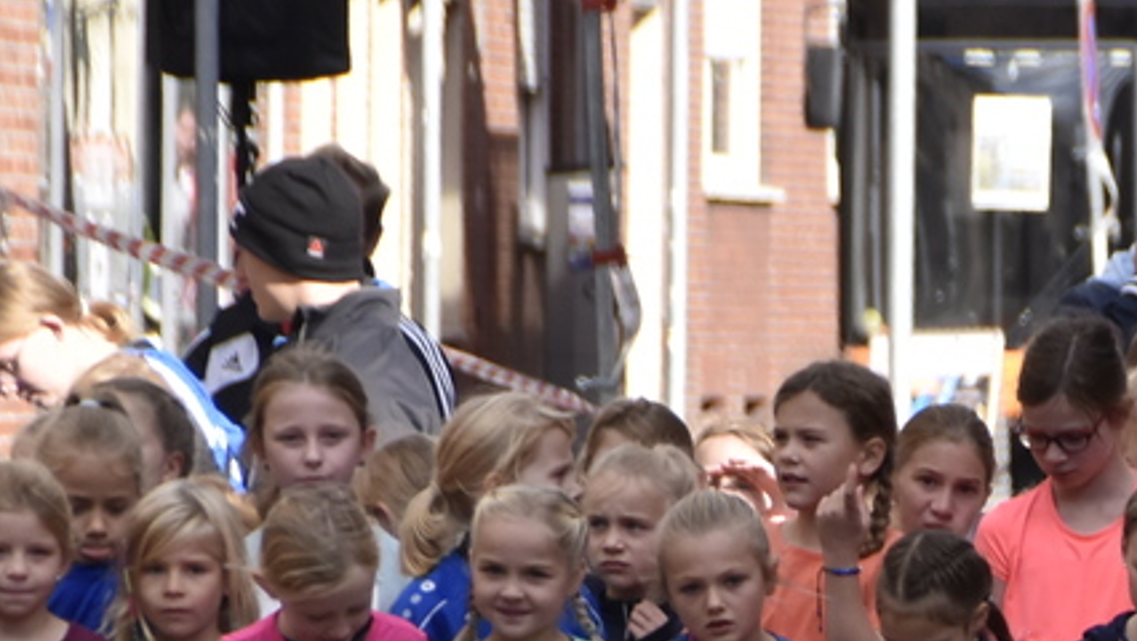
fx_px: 25540
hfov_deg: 2.5
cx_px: 1257
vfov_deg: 1.4
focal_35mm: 847
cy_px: 944
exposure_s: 1/1000
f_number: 6
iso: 500
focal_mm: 155
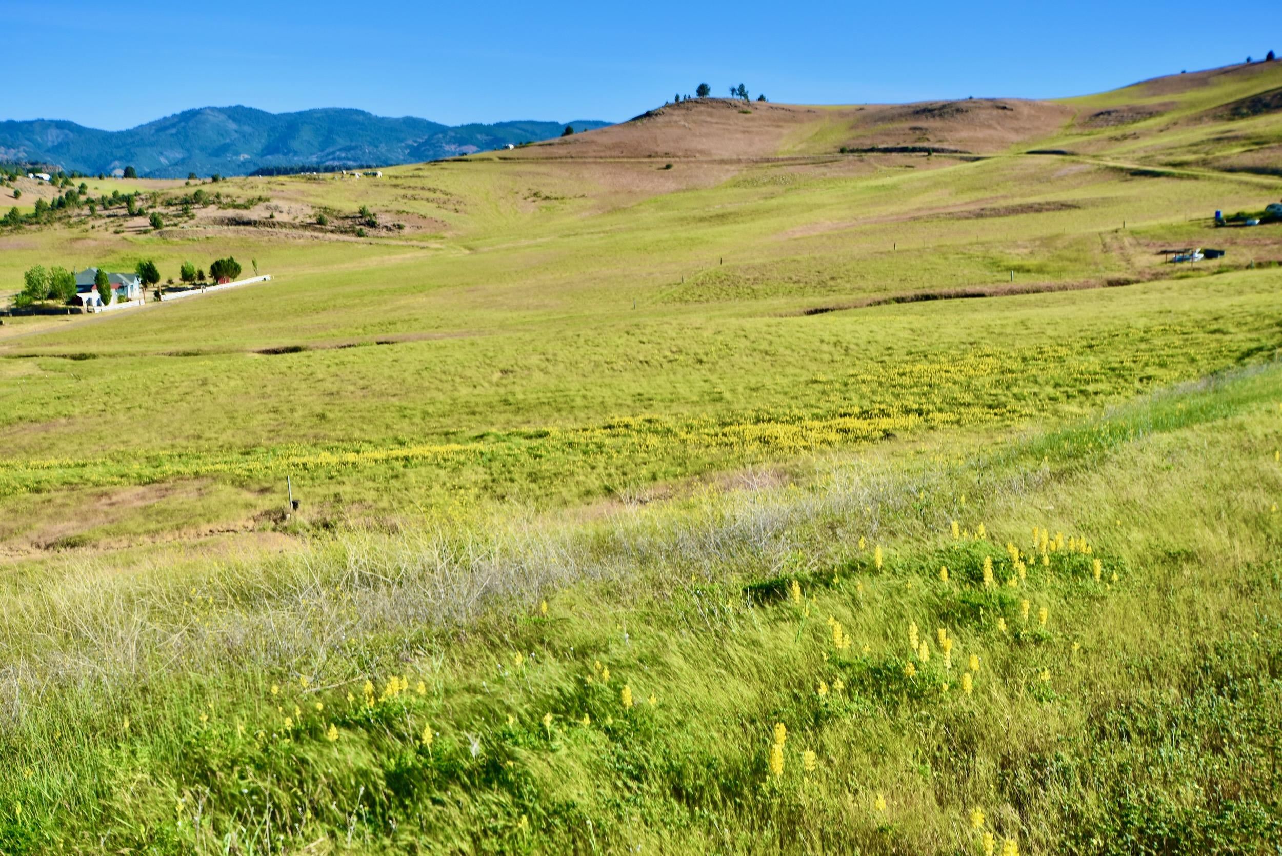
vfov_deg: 36.9
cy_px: 428
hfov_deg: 53.1
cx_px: 641
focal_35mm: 36
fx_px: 1282
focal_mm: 24
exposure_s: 1/250
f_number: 8
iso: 125
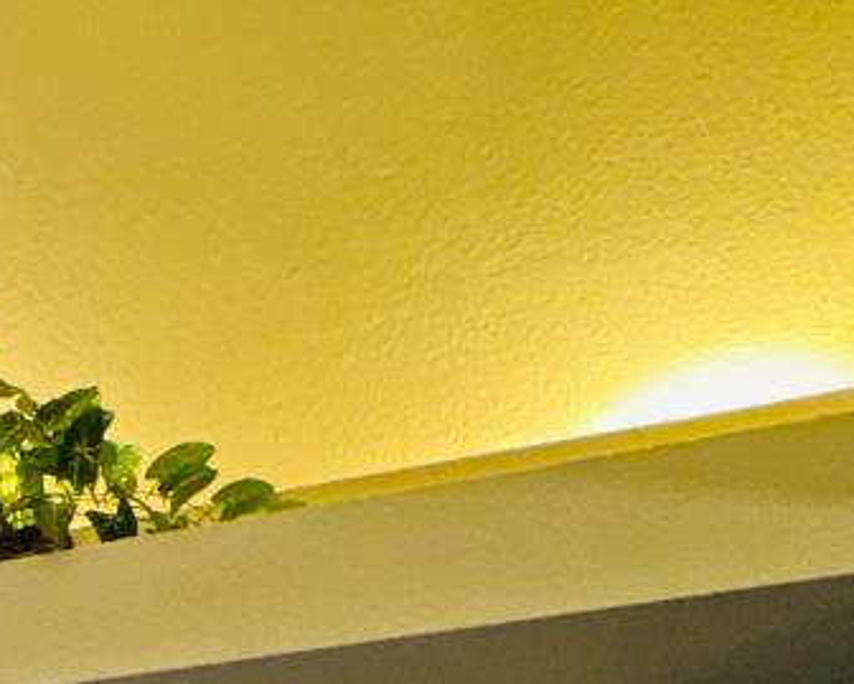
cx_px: -557
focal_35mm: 61
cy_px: 1262
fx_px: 1542
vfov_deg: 18.7
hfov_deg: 22.6
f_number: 2.2
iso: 500
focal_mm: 2.22
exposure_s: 1/60
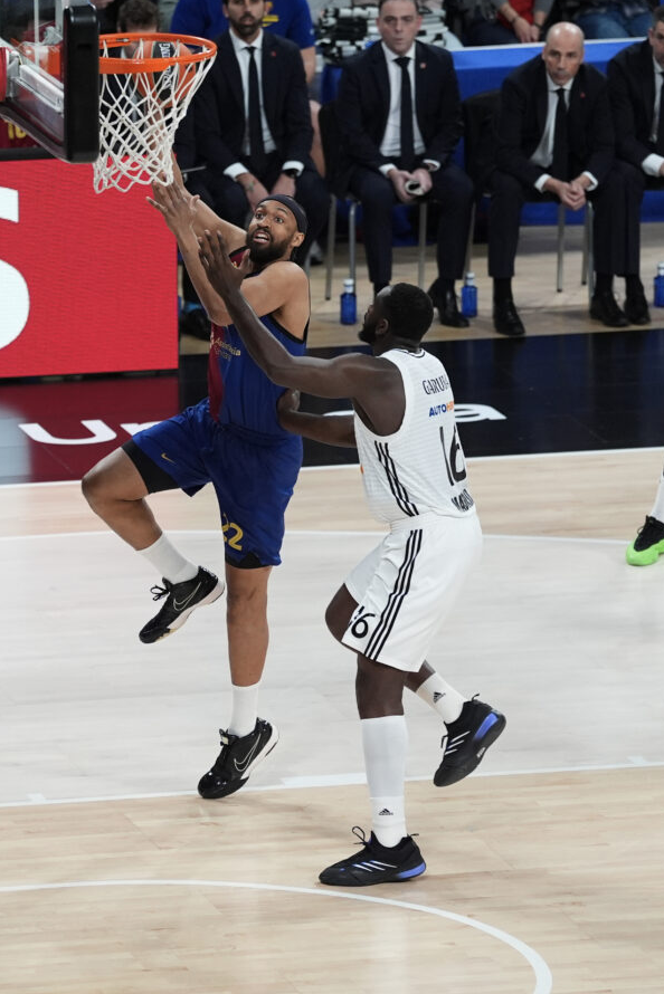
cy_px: 494
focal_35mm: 230
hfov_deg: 6.0
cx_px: 291
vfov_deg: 8.9
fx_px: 6358
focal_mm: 200
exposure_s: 1/2000
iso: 2000
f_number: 2.8
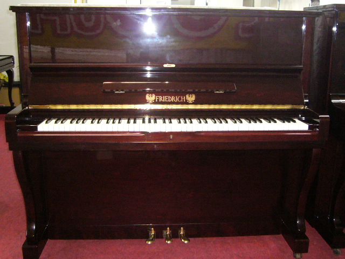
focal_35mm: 40
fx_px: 399
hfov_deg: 46.8
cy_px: 130
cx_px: 172
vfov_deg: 36.0
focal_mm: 4.7
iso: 320
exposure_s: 1/30
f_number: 2.8
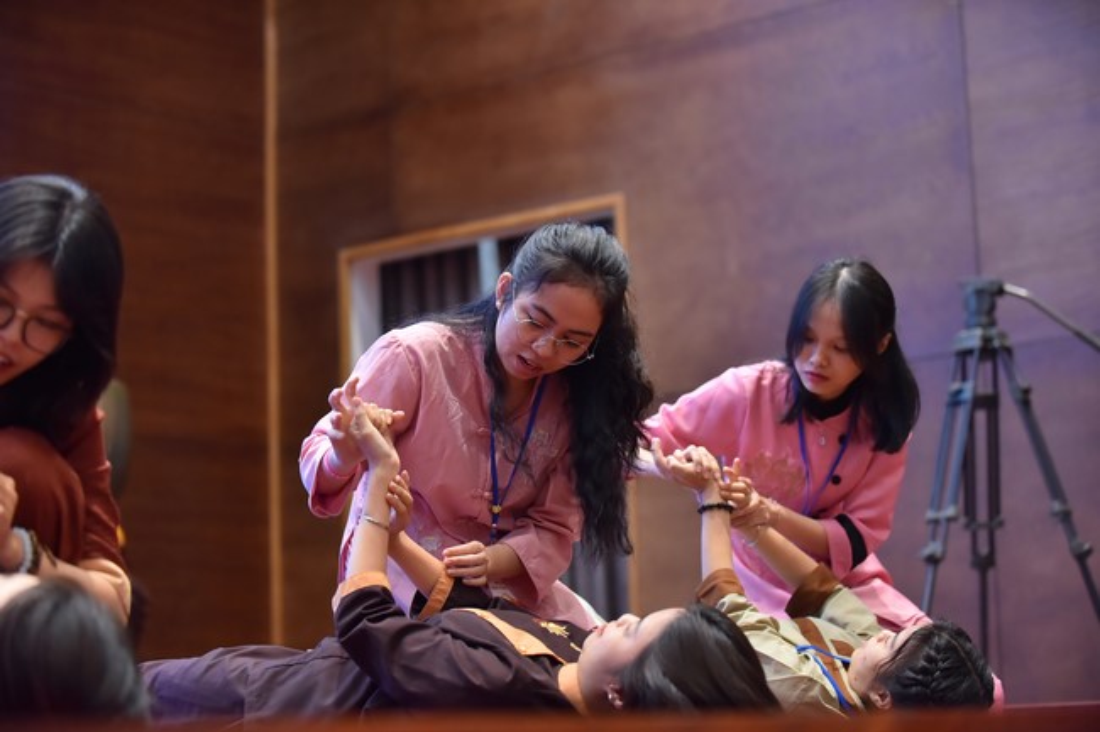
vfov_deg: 17.1
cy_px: 366
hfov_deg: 25.4
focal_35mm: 80
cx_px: 550
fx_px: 2444
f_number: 2.8
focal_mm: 80
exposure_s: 1/200
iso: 1250
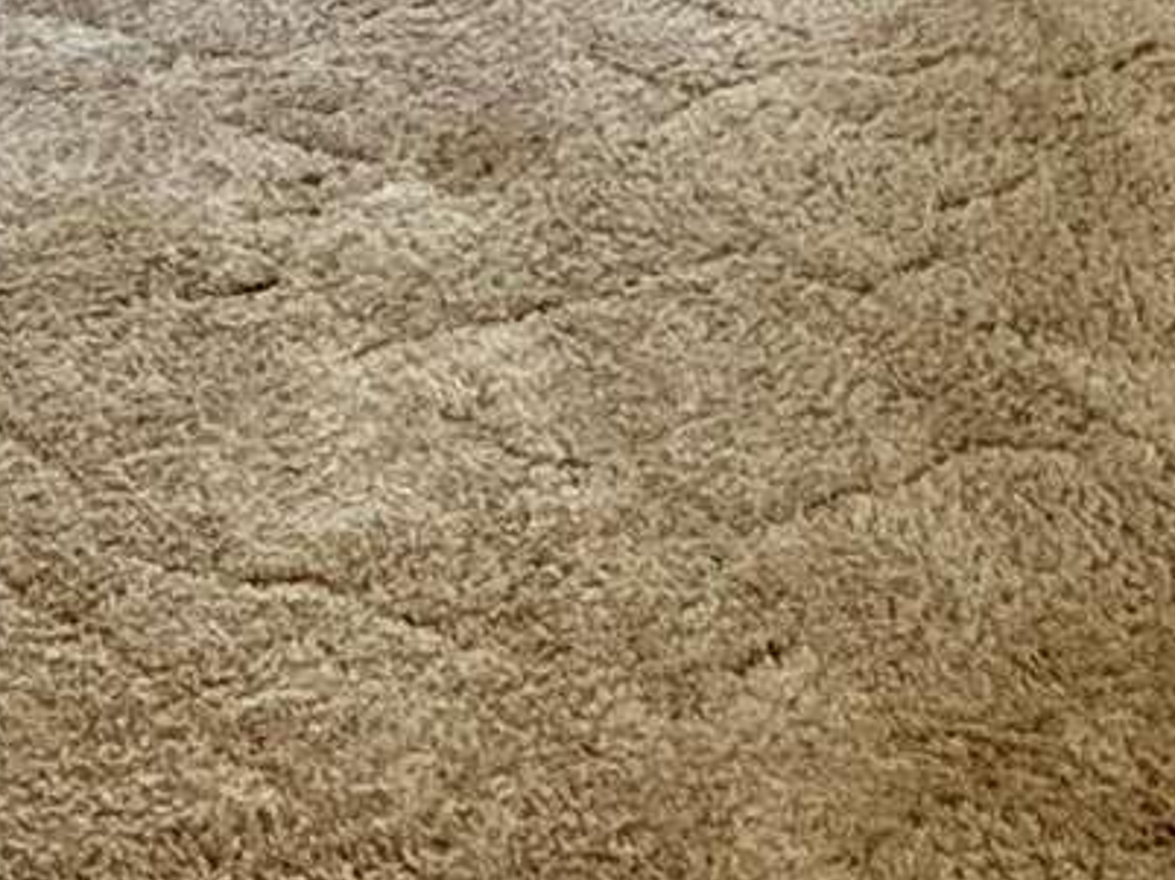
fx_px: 3630
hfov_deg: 17.9
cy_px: -1550
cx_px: -38
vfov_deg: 10.7
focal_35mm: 107
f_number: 2.2
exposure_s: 1/120
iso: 200
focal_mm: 2.22
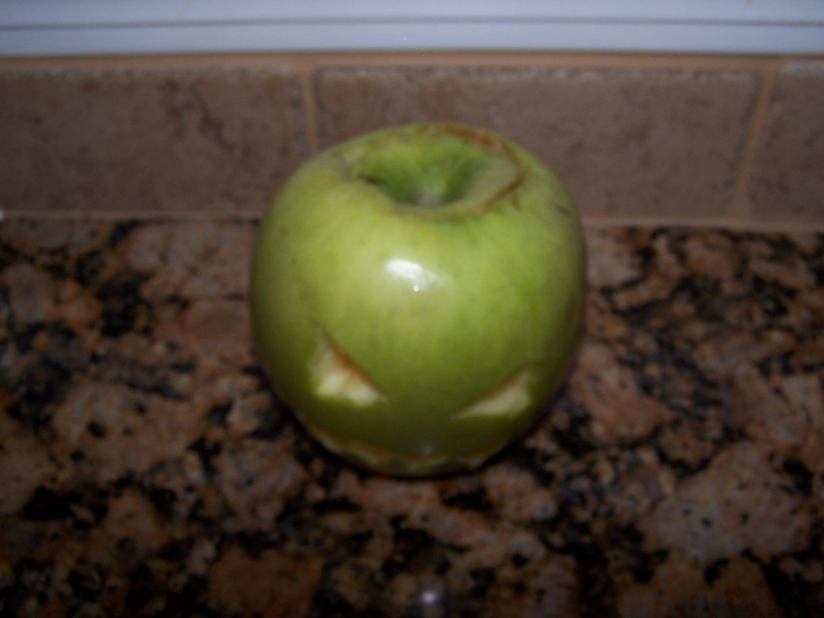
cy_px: 294
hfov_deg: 46.8
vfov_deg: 36.0
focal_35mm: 40
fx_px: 952
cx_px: 422
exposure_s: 1/60
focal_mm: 6.3
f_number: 2.8
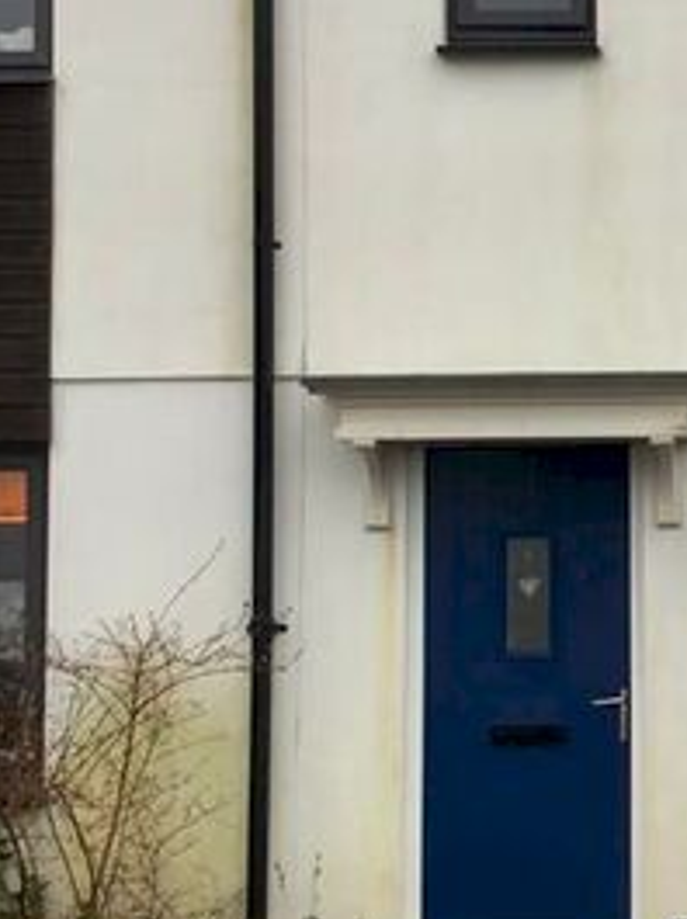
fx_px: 2175
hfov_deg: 17.1
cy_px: 380
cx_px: 847
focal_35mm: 82
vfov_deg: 23.8
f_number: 2.4
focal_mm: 3.3
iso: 32
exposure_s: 1/50
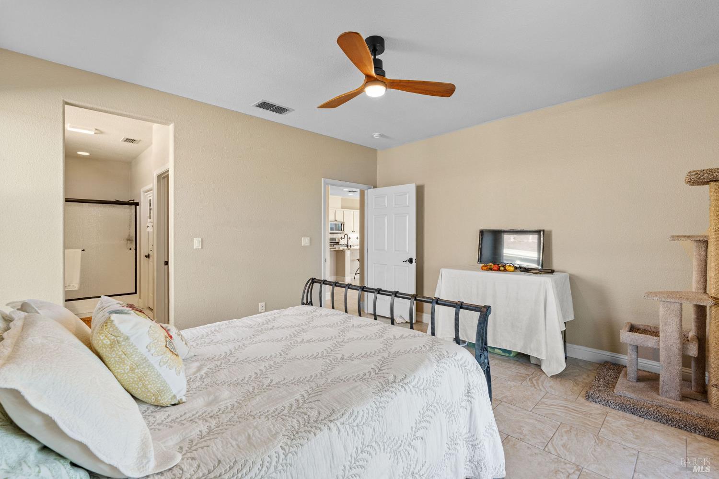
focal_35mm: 16
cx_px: 360
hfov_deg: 96.8
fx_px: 319
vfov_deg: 73.7
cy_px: 240
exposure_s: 1/8
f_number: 10
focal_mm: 16
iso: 640
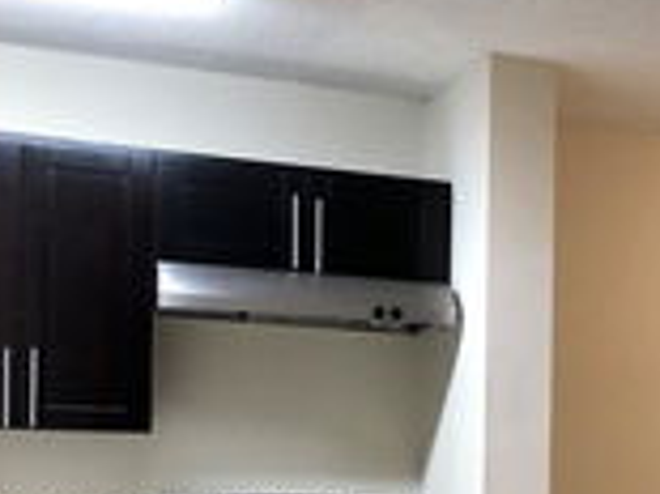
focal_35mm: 77
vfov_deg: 18.5
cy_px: 515
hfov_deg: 22.6
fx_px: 1467
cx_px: 867
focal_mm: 3.99
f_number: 1.8
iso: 50
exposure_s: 1/15
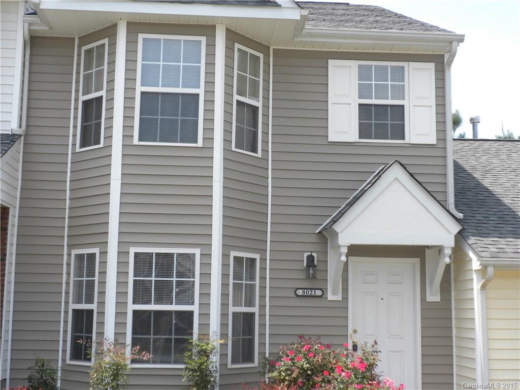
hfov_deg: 36.8
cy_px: 195
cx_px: 260
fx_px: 781
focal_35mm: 52
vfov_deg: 28.0
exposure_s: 1/243
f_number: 4.3
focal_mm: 9.1
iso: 64
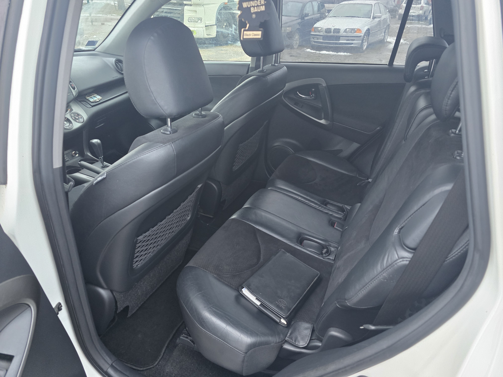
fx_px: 334
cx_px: 252
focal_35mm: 23
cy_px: 188
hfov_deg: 73.9
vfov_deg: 58.9
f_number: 1.7
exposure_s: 1/100
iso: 800
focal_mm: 6.3
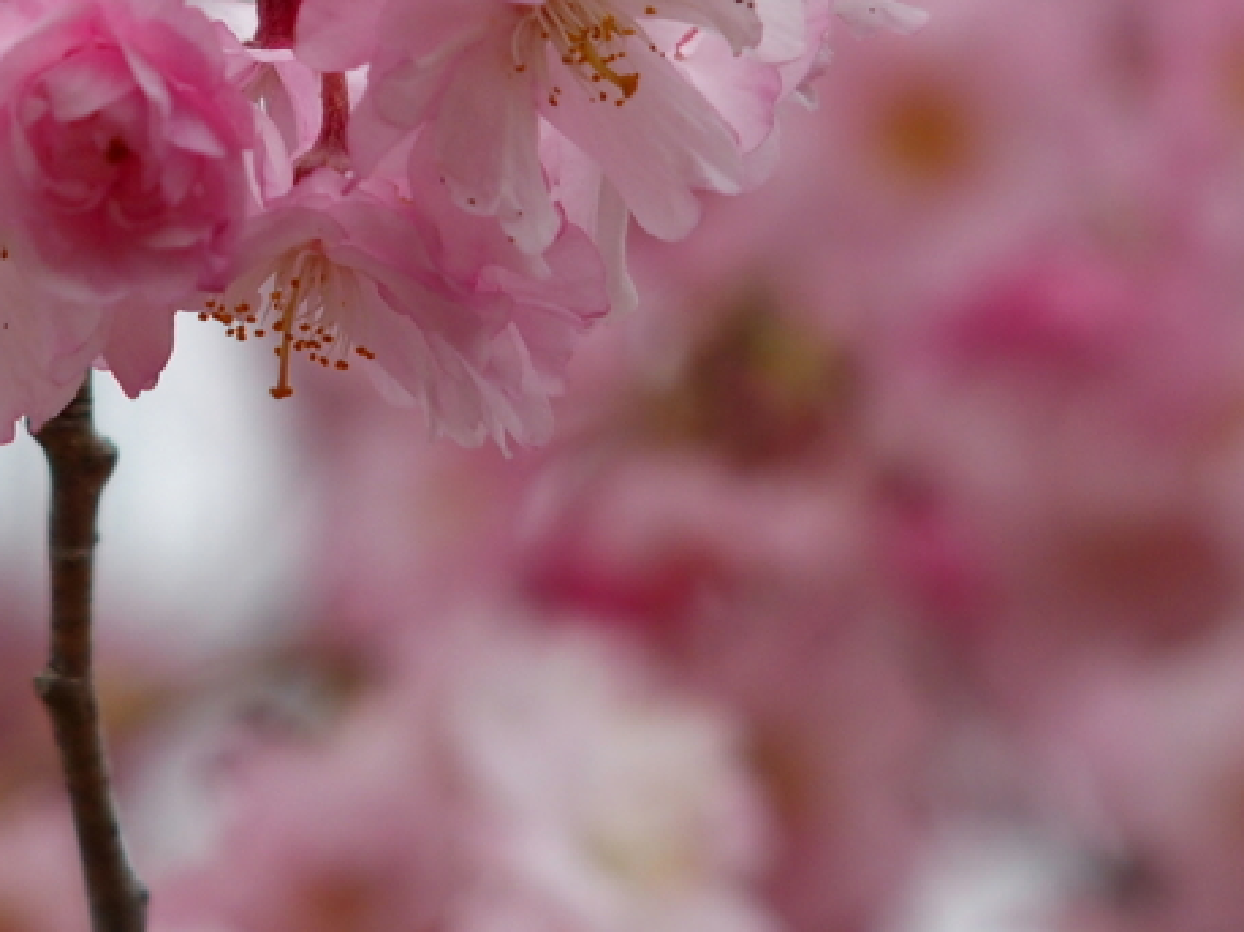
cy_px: -27
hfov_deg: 3.0
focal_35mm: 671
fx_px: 24101
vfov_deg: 2.2
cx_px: 111
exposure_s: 1/500
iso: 100
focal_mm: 64.3
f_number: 4
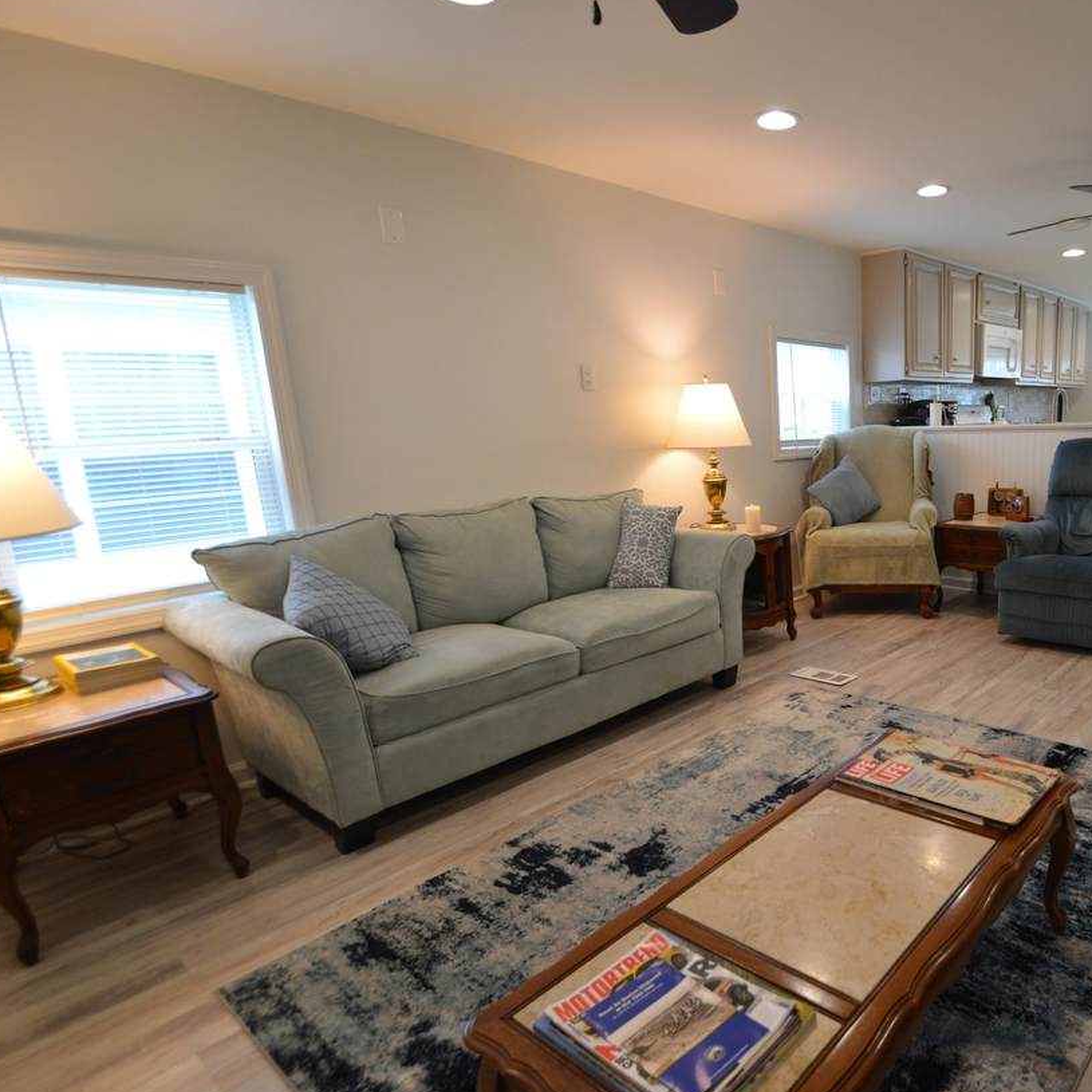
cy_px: 555
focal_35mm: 20
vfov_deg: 74.8
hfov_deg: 69.8
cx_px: 820
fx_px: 714
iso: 400
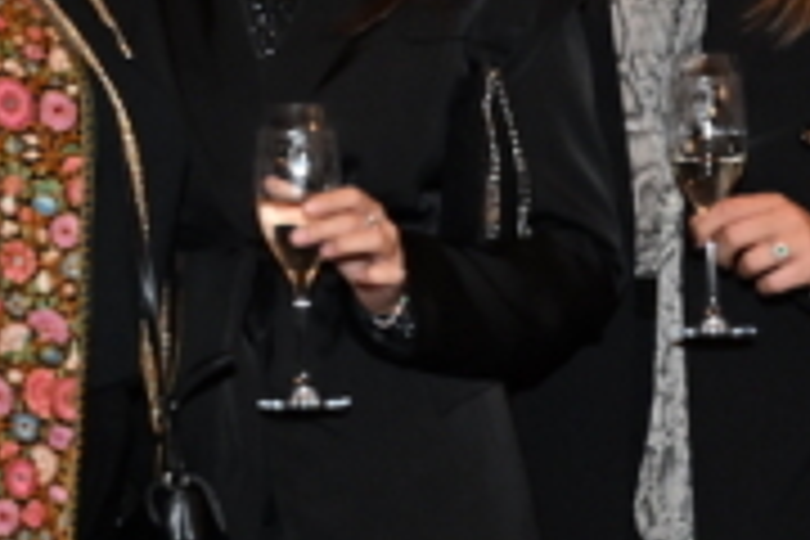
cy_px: 459
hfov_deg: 12.1
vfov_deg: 8.3
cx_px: 1084
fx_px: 3712
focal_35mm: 165
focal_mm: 29
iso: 1600
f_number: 5.6
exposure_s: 1/80
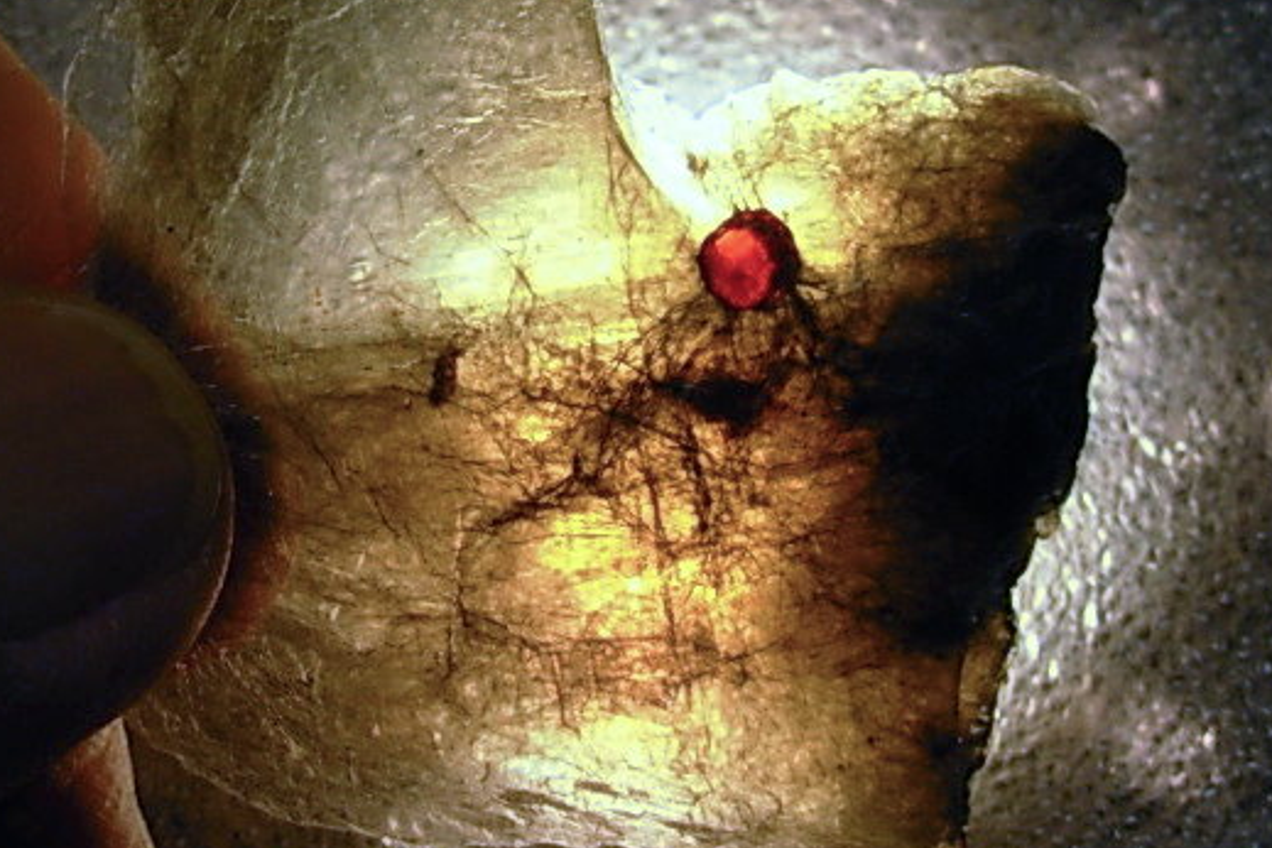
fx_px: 2756
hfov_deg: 26.0
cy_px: 199
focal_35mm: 78
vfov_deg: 17.4
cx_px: 556
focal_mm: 6.3
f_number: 2.9
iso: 50
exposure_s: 1/197
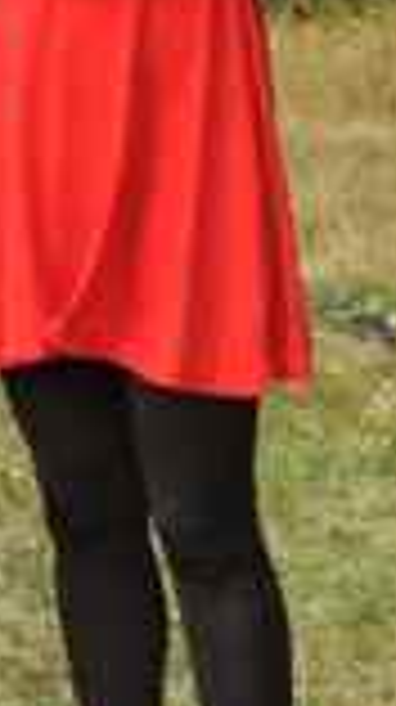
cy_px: 427
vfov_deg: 9.6
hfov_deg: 5.0
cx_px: 1332
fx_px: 4211
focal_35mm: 225
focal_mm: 22
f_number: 3.8
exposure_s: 1/4000
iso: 1250
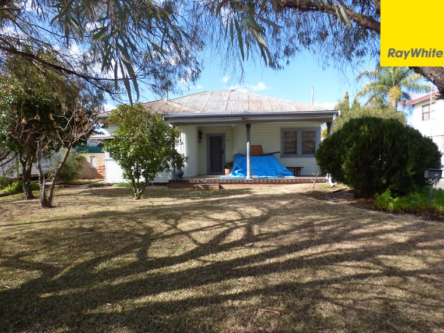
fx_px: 269
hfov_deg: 79.0
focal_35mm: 21
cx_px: 217
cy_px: 171
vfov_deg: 63.4
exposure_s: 1/640
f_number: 2.8
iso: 100
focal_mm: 3.58
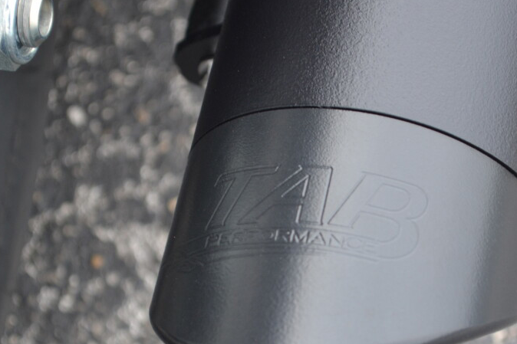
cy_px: 229
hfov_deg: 14.0
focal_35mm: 147
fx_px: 2109
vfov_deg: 9.3
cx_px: 330
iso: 250
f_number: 5.6
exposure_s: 1/125
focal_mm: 55
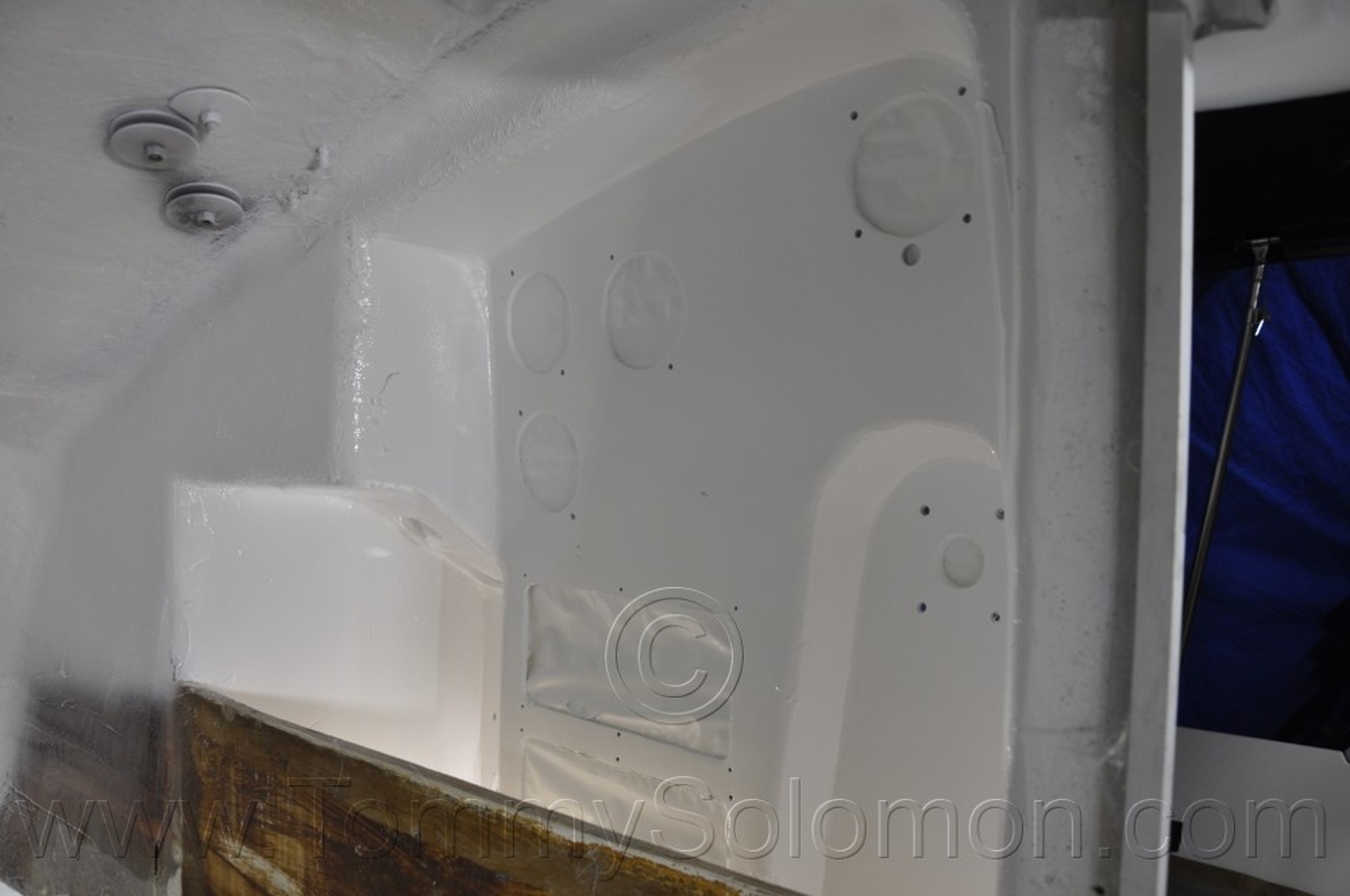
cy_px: 448
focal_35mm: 27
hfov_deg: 67.4
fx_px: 1011
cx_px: 675
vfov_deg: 47.8
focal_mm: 18
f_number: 5
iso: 400
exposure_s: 1/25
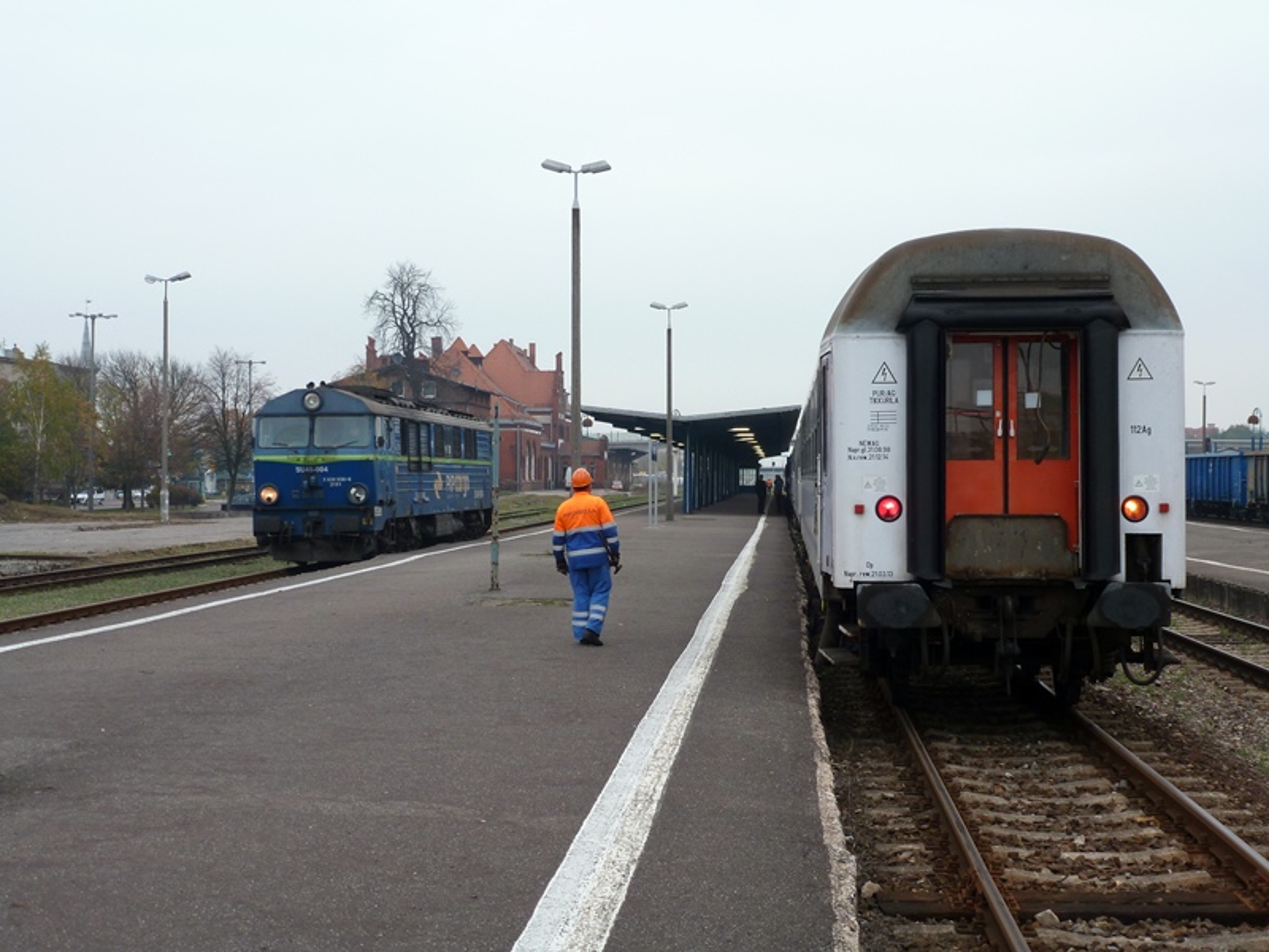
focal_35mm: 49
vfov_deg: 29.7
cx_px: 634
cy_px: 476
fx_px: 1796
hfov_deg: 38.9
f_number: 4.1
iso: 100
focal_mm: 8.7
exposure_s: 1/80
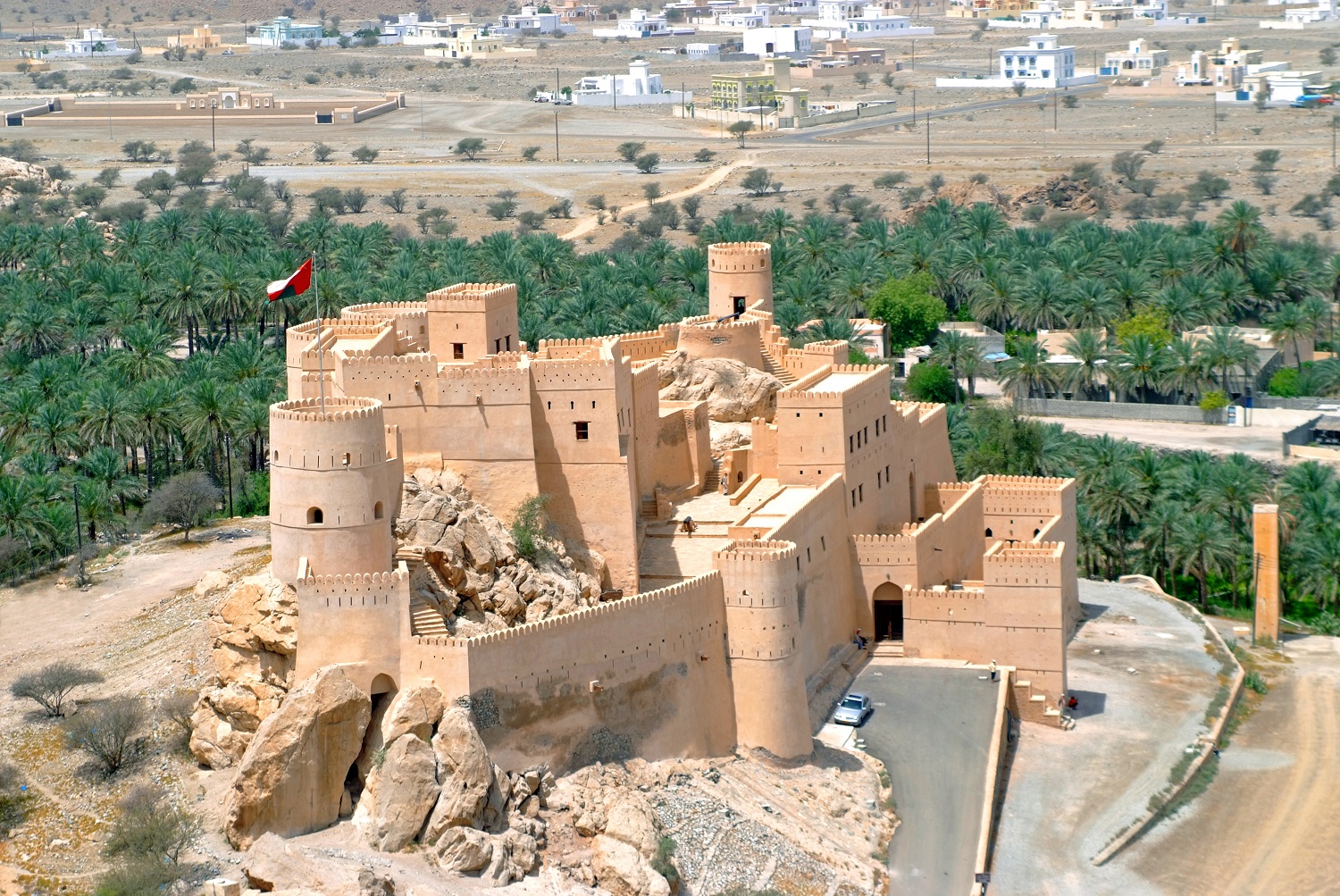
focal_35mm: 105
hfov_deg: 19.4
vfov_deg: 13.1
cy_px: 448
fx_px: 3912
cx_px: 670
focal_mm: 70
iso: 100
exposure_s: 1/800
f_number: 5
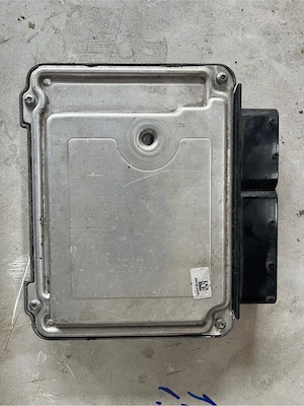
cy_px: 203
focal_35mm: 26
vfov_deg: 67.3
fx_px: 304
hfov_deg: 53.1
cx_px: 152
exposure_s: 1/60
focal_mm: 5.1
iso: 160
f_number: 1.6
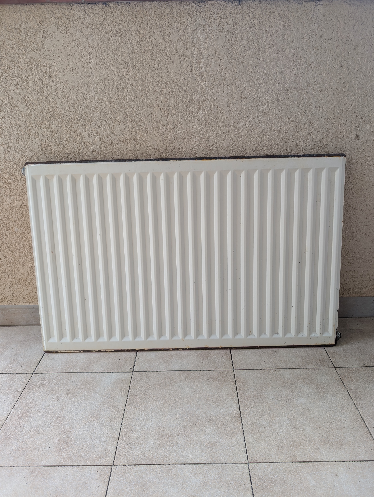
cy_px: 248
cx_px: 187
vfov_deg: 71.5
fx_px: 345
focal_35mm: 24
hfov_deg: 56.9
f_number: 1.68
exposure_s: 1/125
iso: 27
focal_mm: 6.9
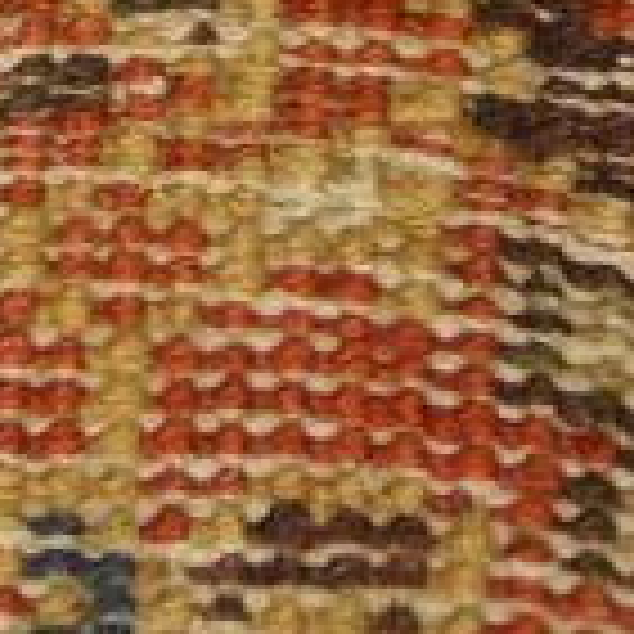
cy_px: -1365
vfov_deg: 8.6
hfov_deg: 10.5
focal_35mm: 163
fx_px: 3378
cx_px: -207
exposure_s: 1/60
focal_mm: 20
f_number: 4
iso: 1250
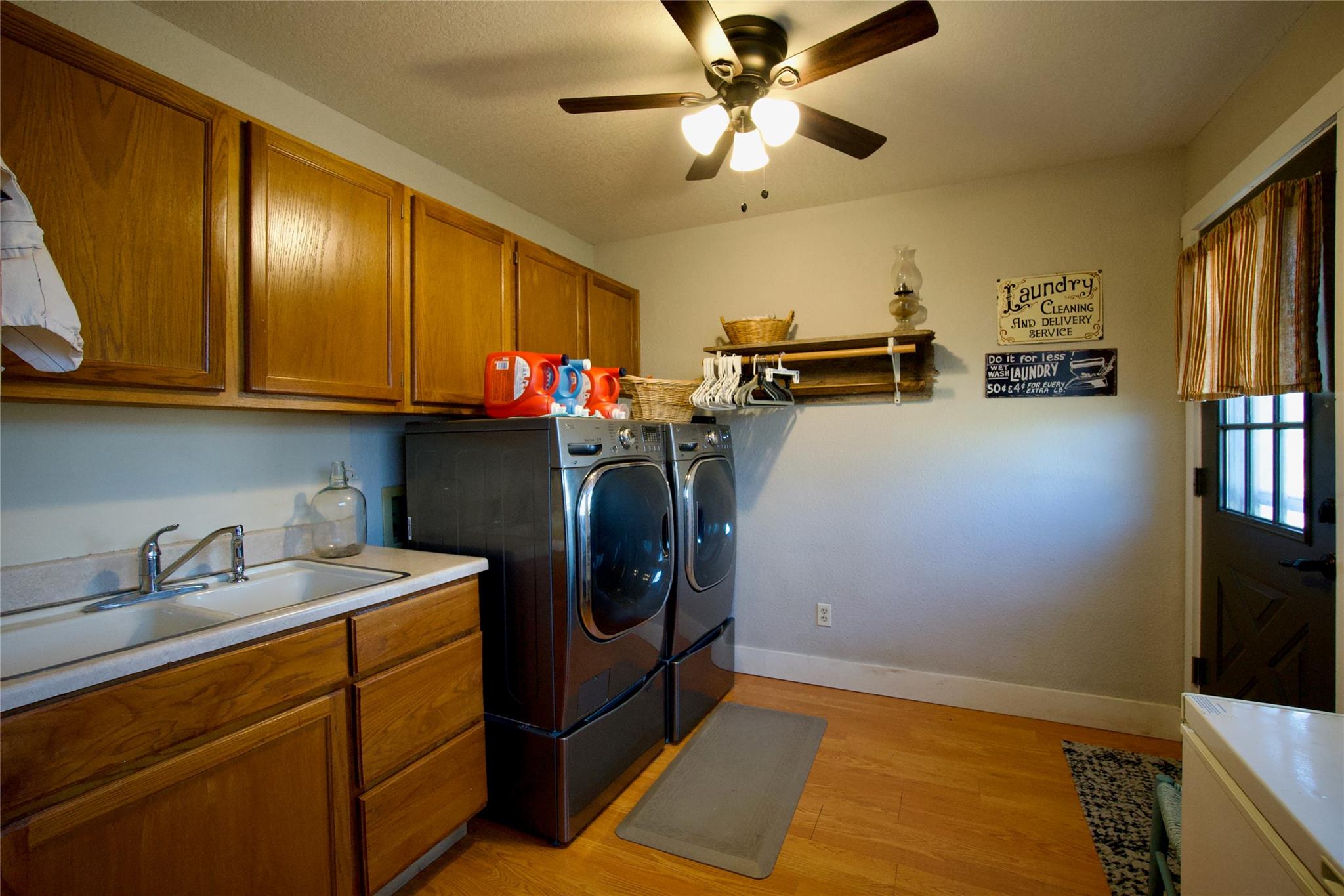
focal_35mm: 15
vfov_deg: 77.3
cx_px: 672
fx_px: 560
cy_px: 448
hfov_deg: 100.4
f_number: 7.1
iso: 2000
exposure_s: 1/50
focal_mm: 10
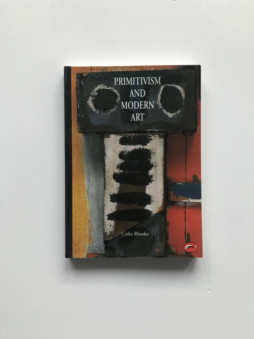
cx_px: 127
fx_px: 274
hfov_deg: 49.7
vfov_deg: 63.4
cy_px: 170
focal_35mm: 28
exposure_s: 1/33
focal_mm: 3.99
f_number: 1.8
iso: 40
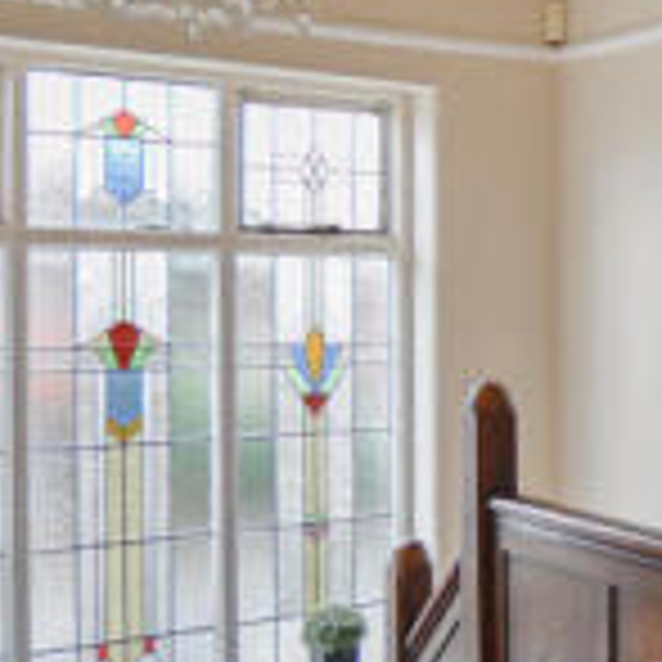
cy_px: 308
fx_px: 1233
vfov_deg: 30.0
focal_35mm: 57
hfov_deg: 26.4
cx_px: 817
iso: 160
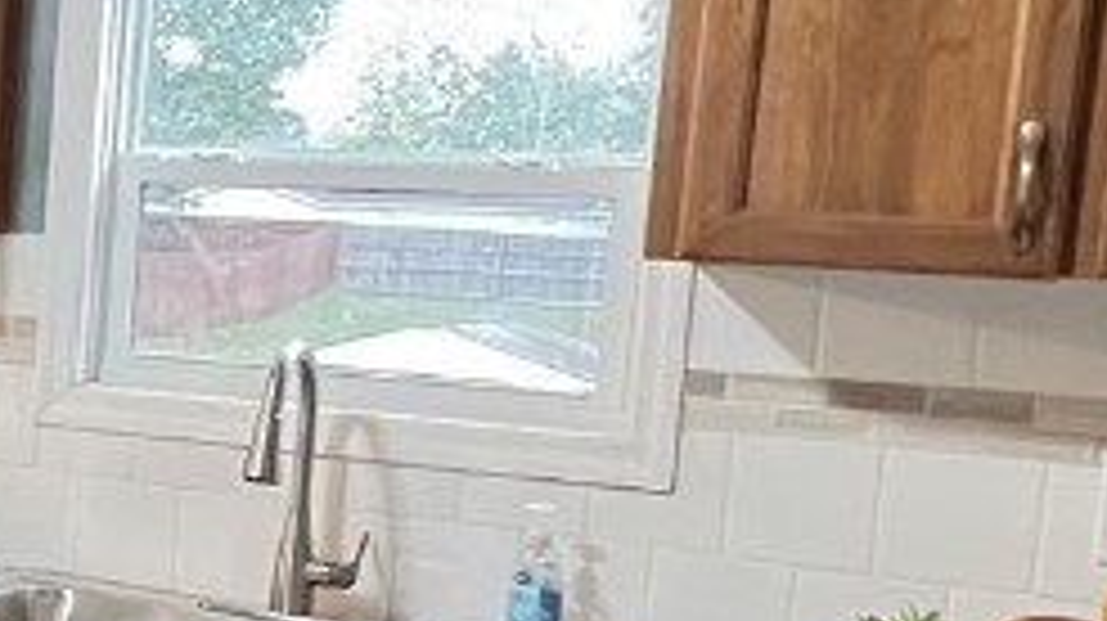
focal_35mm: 59
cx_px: -351
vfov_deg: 20.3
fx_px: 1731
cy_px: 392
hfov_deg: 28.6
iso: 1000
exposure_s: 1/40
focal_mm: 1.57
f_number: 1.8
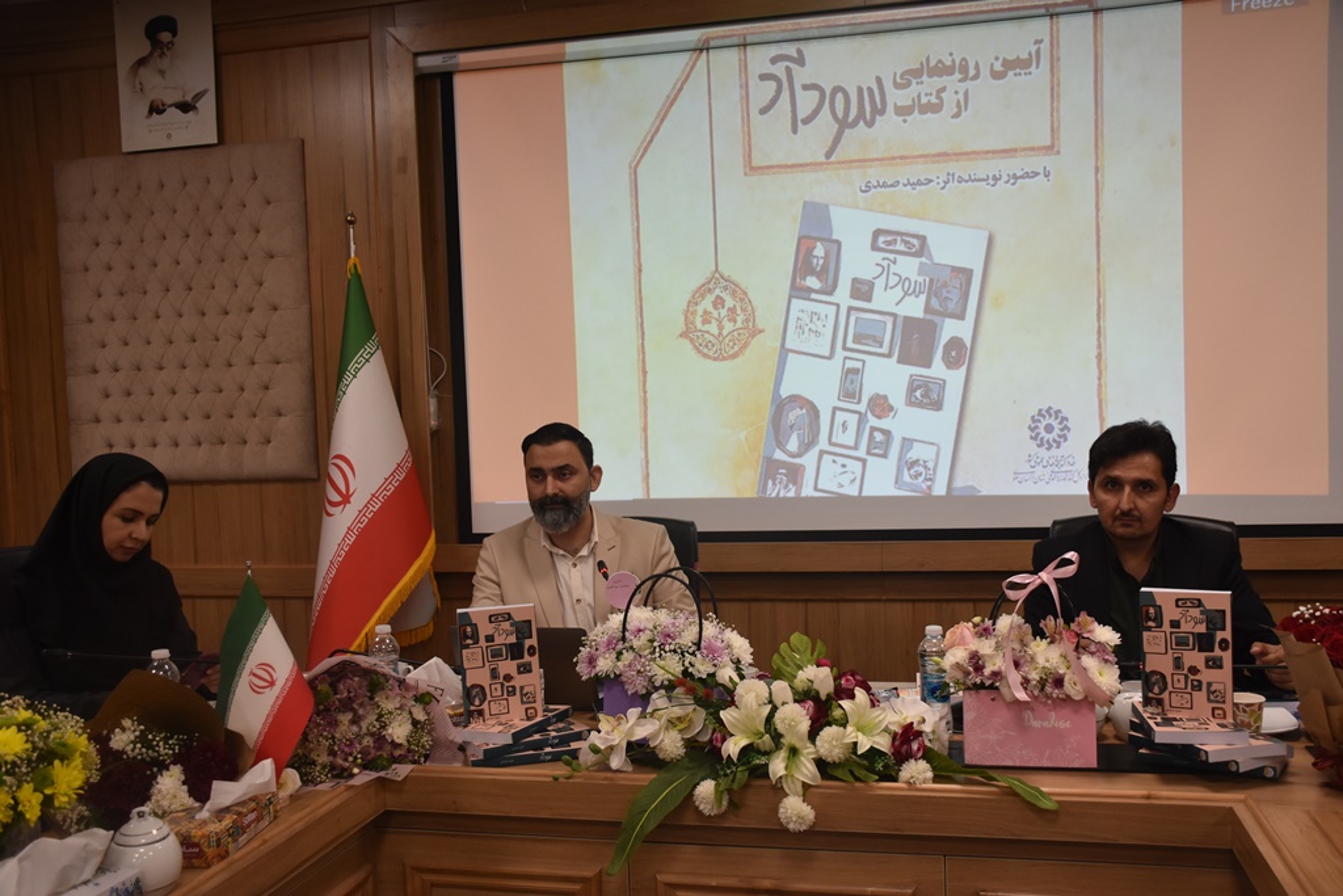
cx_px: 672
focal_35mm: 33
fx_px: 1231
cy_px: 448
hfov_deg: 57.2
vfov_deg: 40.0
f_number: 5.6
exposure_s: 1/125
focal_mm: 22
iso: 800
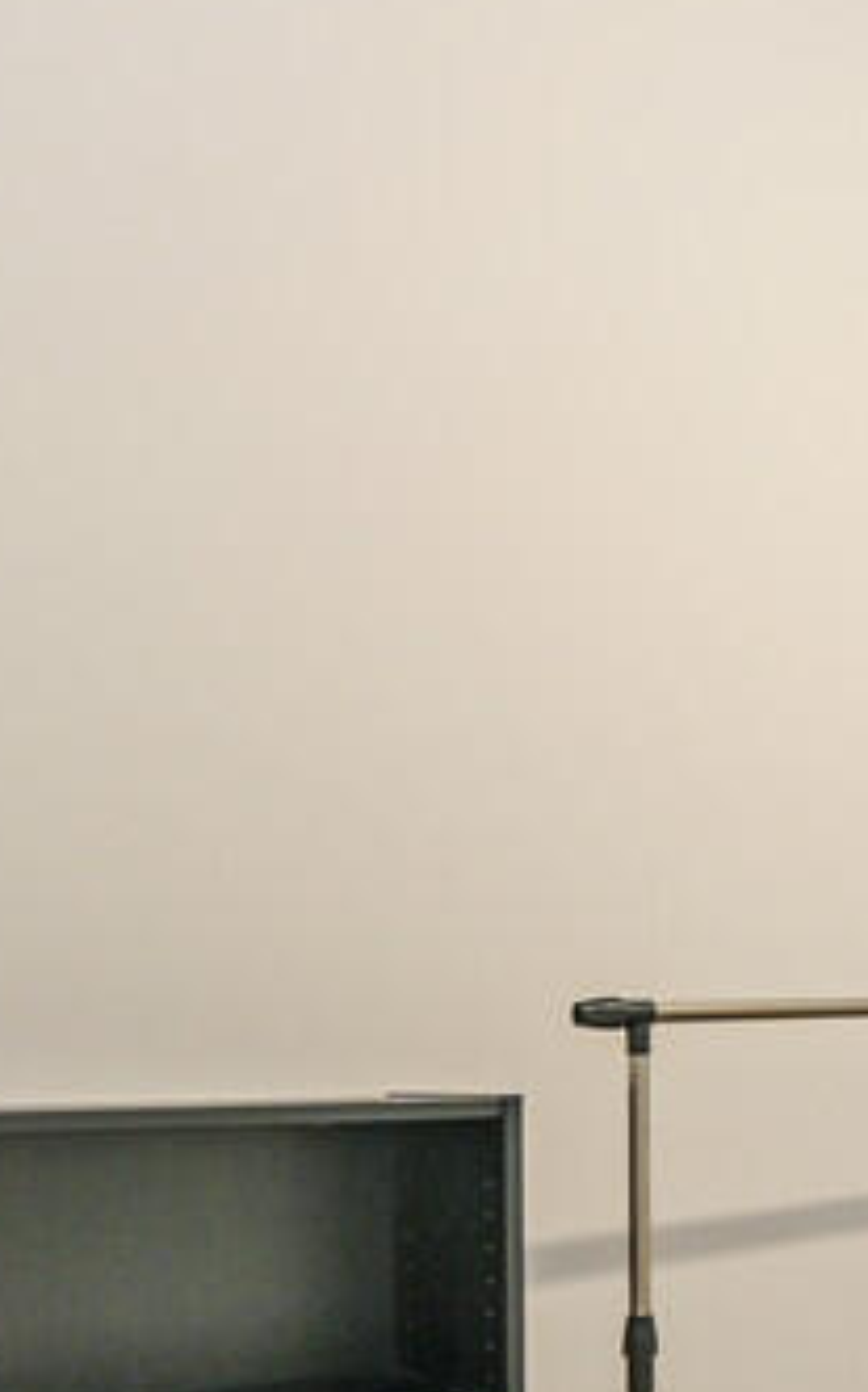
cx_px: 1245
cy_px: 1067
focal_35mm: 44
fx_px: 1668
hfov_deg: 24.0
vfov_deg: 43.6
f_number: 9
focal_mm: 14
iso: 400
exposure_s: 1/4
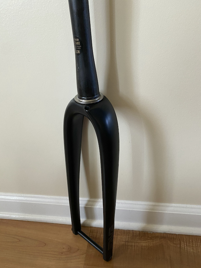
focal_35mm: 26
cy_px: 134
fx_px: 201
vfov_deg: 67.3
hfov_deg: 53.1
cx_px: 100
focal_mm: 4.25
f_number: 1.8
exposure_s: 1/60
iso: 200
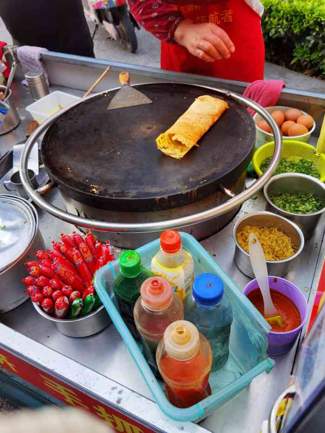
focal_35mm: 27
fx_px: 338
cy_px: 216
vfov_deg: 65.3
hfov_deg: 51.4
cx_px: 162
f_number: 1.9
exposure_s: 1/625
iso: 50
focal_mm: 6.71
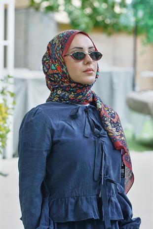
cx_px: 76
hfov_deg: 11.2
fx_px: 783
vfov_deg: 16.6
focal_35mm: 123
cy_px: 114
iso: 200
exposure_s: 1/100
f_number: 5.6
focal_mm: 123
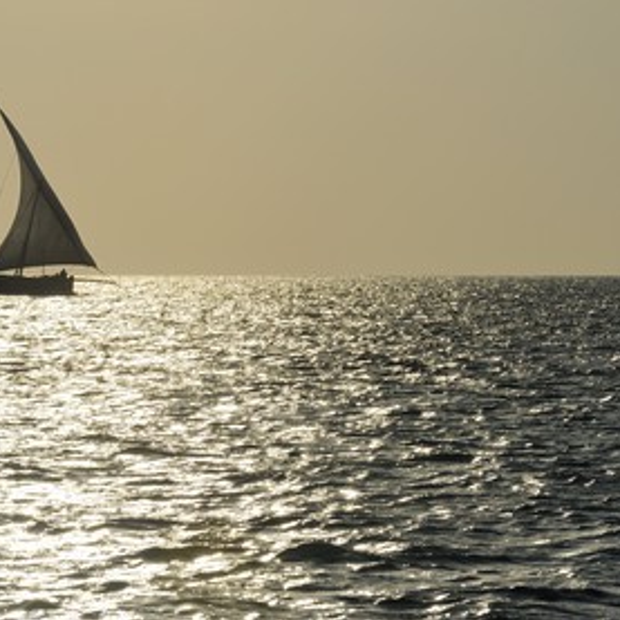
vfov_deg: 6.8
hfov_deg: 6.8
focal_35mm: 257
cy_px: 309
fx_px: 5208
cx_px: 171
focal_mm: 200
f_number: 22
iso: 200
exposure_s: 1/640
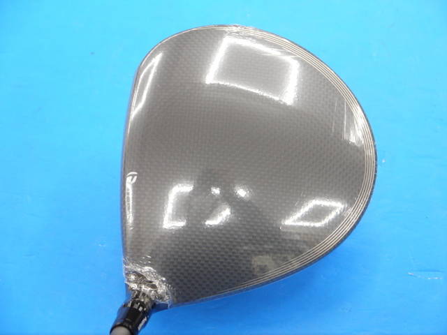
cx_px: 224
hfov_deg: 23.3
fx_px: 1085
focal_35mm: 84
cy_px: 168
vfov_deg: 17.6
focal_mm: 42
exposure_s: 1/80
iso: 800
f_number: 5.6
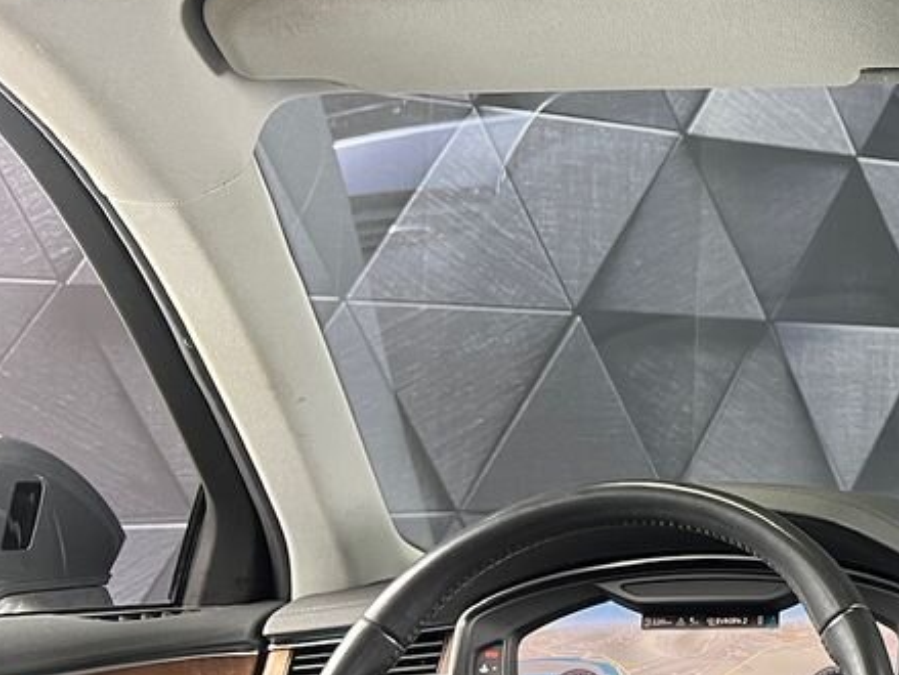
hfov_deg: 23.6
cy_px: 202
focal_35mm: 71
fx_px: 1845
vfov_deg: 20.6
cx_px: 1216
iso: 200
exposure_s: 1/50
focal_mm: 5.7
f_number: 1.5
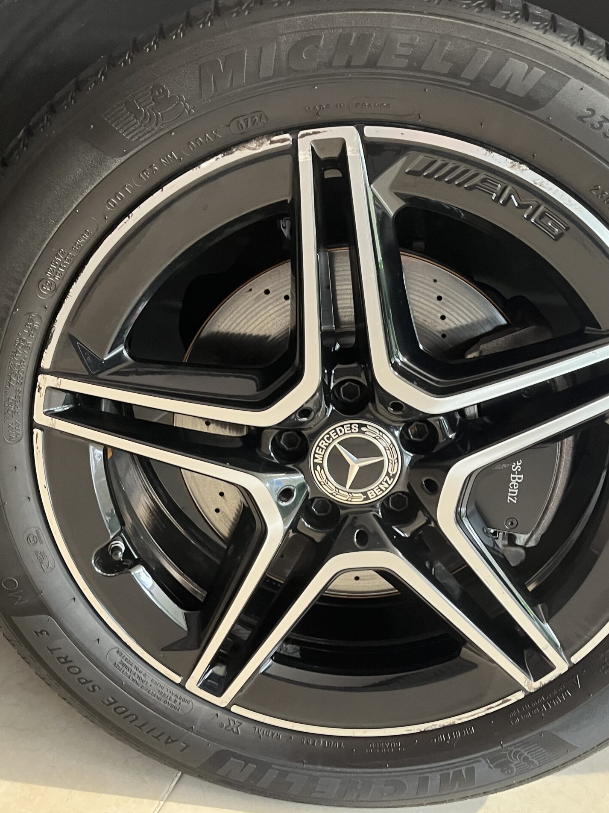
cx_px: 330
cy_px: 404
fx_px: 821
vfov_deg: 52.6
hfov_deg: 40.7
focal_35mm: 35
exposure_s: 1/50
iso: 250
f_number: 1.6
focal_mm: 5.1
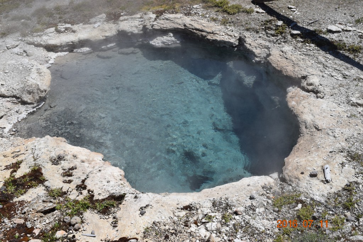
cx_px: 182
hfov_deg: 53.1
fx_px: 363
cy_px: 121
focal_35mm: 36
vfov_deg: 36.8
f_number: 10
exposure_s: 1/400
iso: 200
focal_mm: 24
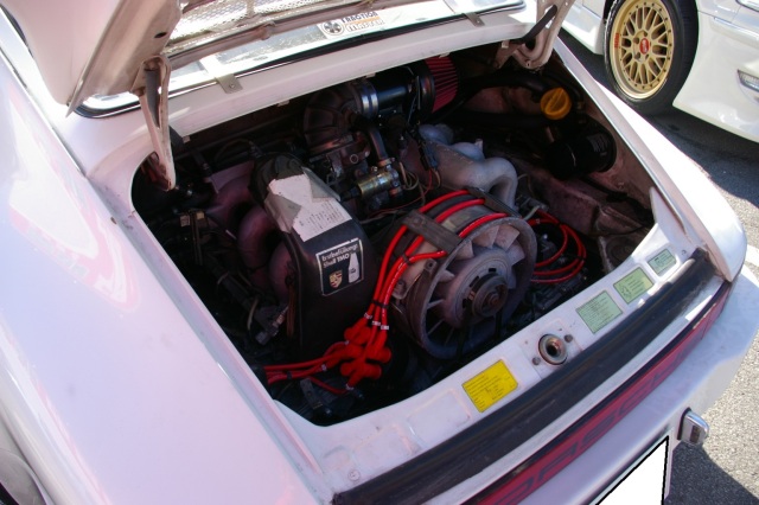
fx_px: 632
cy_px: 252
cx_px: 380
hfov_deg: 62.0
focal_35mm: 30
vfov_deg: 43.6
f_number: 8
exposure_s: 1/60
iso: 200
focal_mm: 20
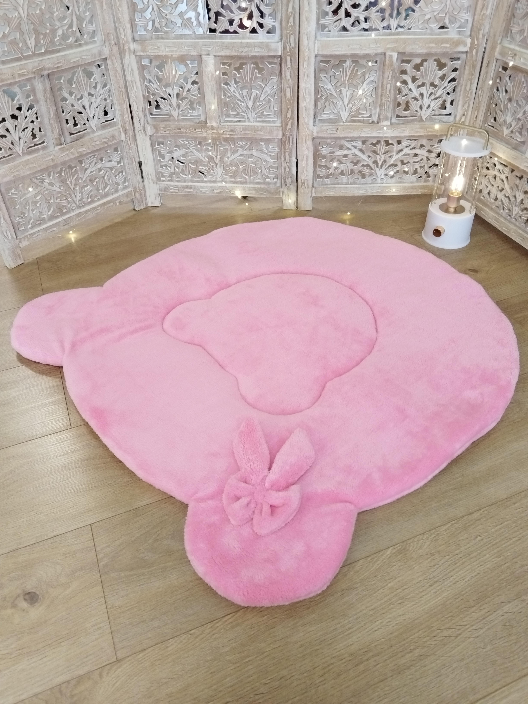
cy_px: 352
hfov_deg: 53.1
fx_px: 529
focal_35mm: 26
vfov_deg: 67.3
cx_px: 264
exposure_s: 1/50
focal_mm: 4.95
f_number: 1.9
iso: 800
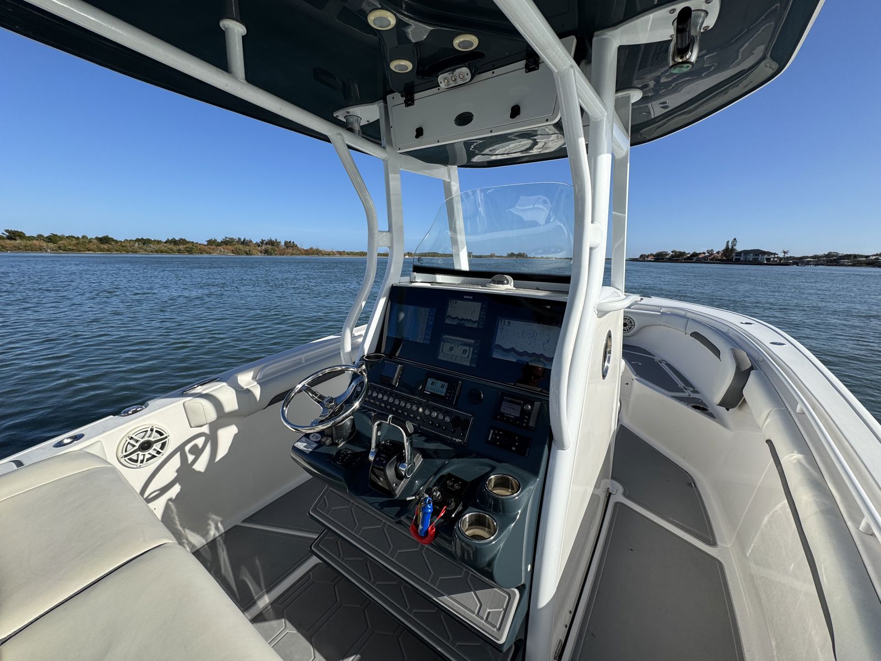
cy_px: 330
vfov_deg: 85.7
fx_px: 356
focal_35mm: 14
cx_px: 440
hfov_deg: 102.1
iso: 50
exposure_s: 1/2415
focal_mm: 2.22
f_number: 2.2
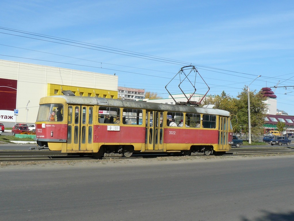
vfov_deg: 39.7
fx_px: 306
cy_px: 110
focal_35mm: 36
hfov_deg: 51.3
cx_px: 147
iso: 100
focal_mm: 6
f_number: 5.6
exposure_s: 1/400
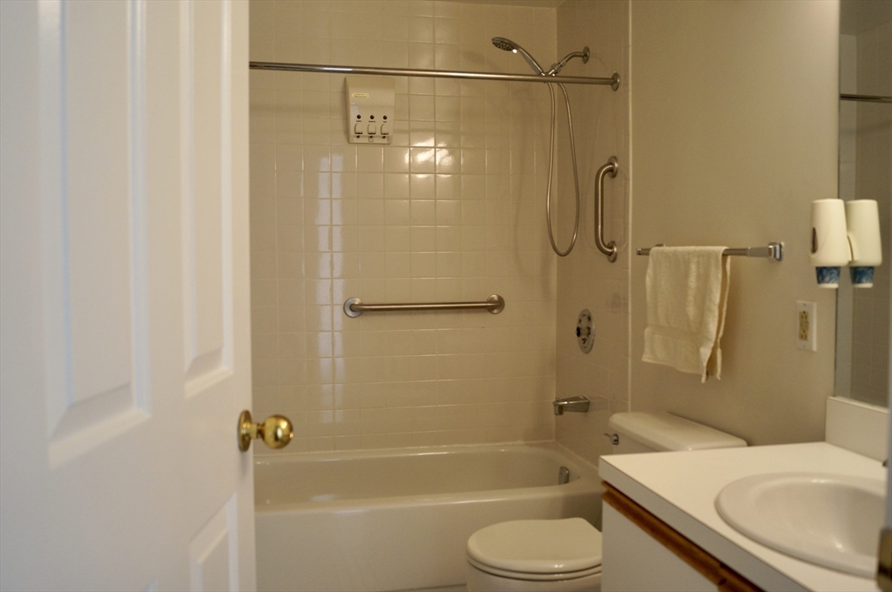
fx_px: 742
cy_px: 296
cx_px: 446
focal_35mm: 30
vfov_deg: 43.5
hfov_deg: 62.0
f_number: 4
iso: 400
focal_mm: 20
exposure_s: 1/60
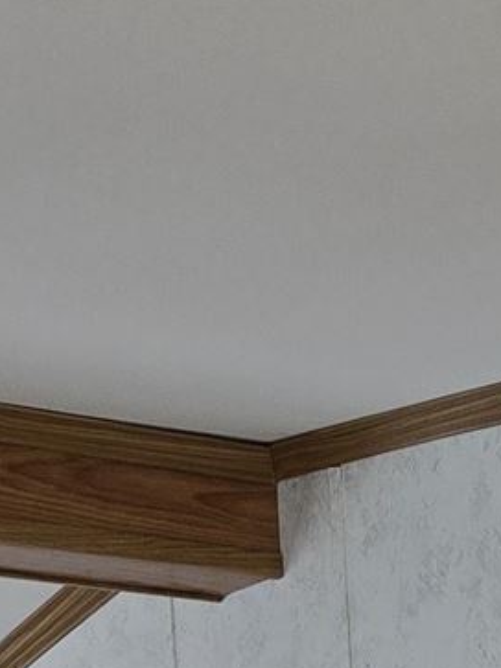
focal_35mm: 146
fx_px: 2819
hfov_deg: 10.2
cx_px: 260
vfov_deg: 10.1
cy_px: 1989
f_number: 1.7
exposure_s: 1/120
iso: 100
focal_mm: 6.3
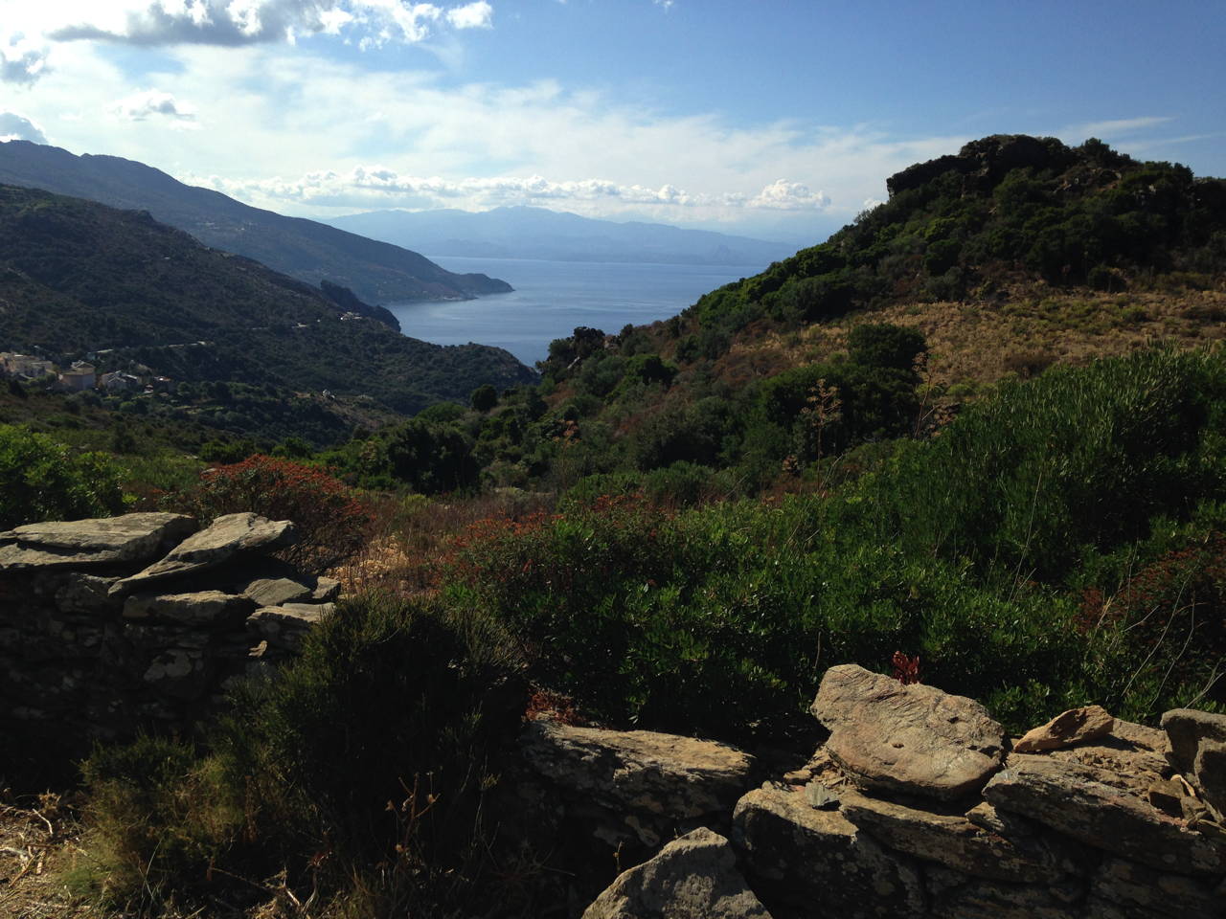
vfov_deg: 42.9
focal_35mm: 33
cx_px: 613
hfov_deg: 55.4
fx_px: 1169
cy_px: 460
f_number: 2.4
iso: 50
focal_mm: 4.12
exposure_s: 1/2008
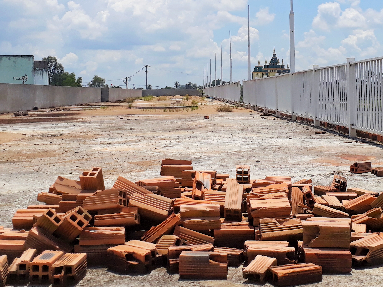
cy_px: 71
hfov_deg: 34.2
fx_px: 620
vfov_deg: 25.8
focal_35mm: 56
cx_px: 233
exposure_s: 1/3125
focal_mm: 3.6
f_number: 1.9
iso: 40
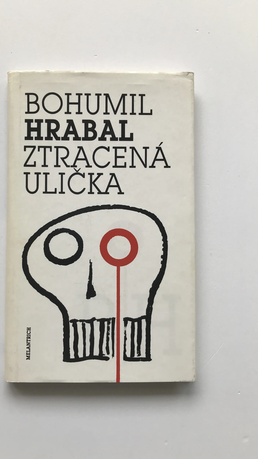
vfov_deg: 62.6
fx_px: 377
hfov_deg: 37.5
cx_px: 94
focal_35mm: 31
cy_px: 232
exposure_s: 1/100
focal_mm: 3.99
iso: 25
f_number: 1.8
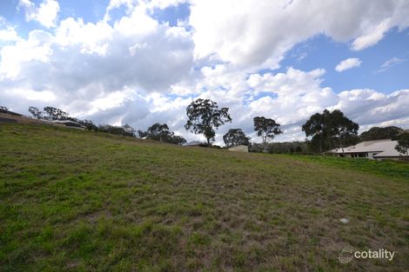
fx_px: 170
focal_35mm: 15
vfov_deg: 77.3
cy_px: 136
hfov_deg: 100.4
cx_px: 204
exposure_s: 1/200
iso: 100
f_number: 7.1
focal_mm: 10
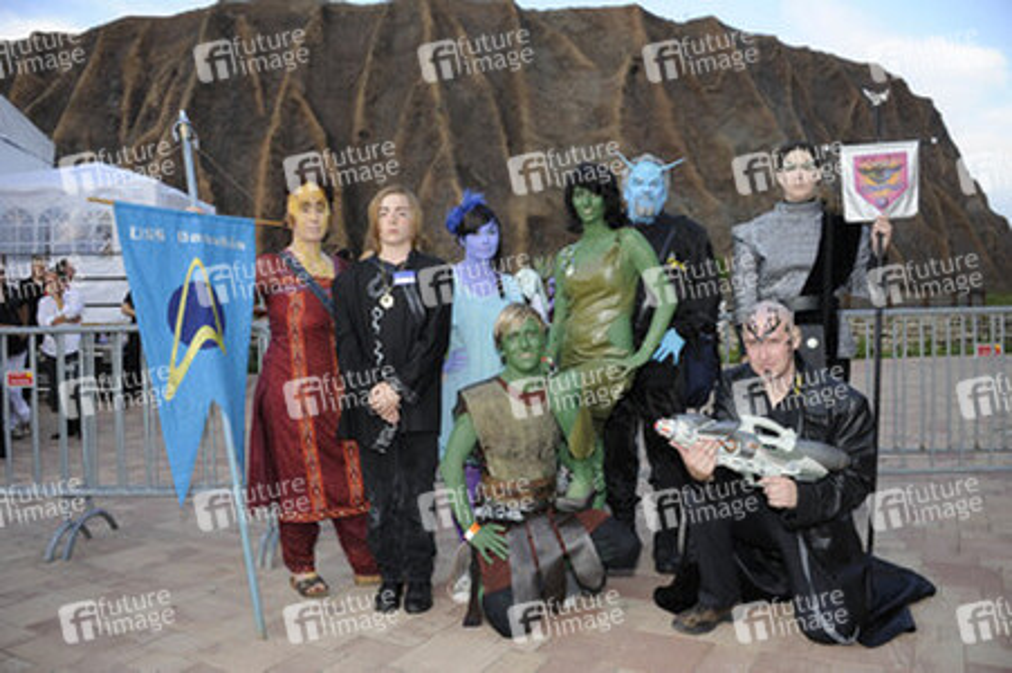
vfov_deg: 46.3
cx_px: 506
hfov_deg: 65.5
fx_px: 787
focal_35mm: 28
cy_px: 336
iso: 500
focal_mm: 28
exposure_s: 1/160
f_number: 5.6
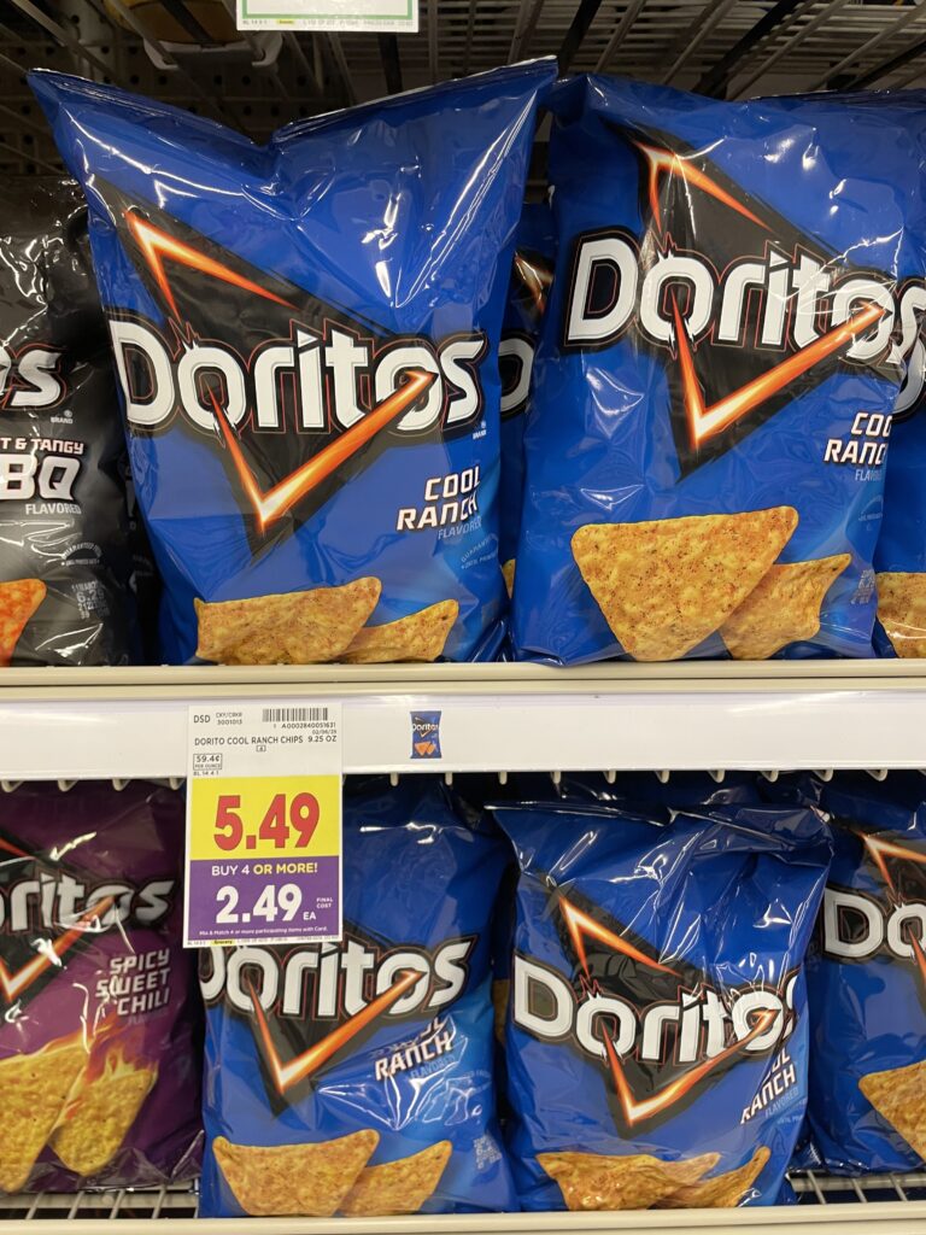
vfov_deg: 67.3
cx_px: 463
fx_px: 927
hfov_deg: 53.1
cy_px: 618
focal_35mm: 26
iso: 100
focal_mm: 4.2
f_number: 1.6
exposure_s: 1/60
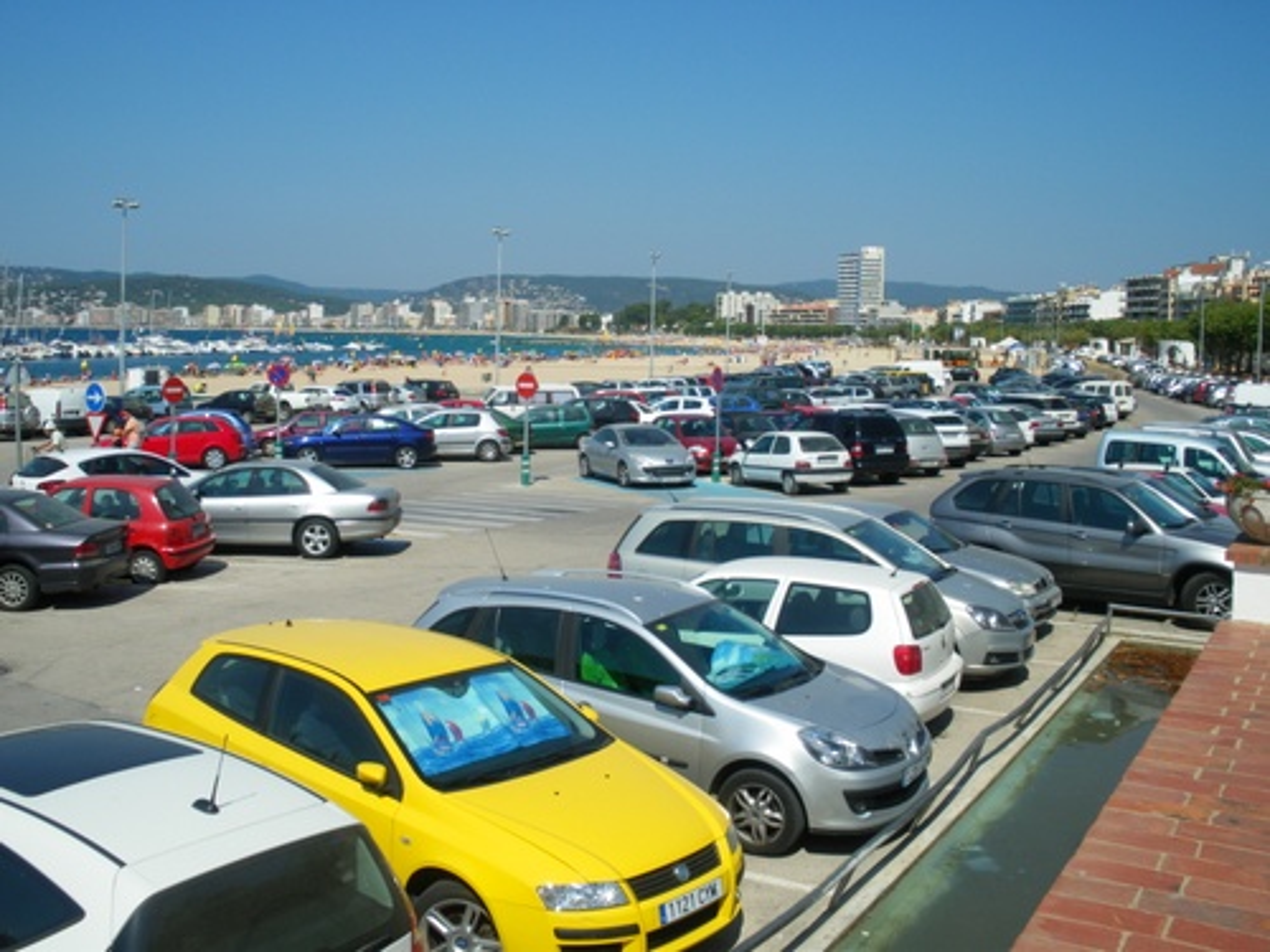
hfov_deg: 51.4
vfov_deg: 39.7
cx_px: 635
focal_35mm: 36
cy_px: 476
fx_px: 1321
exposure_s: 1/400
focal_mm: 6.3
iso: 64
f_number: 5.4
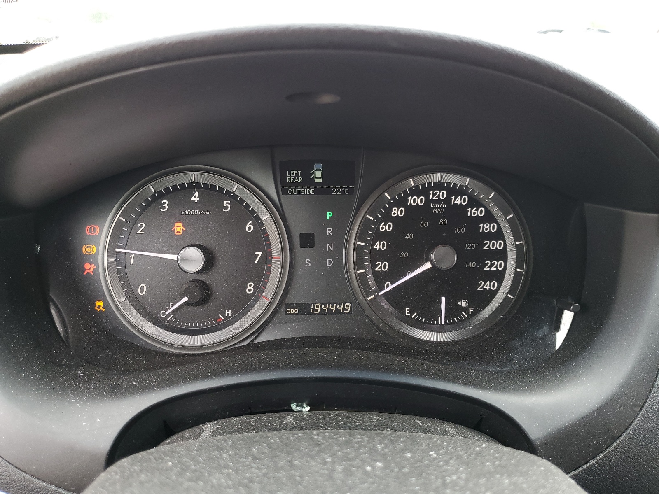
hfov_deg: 67.3
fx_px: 495
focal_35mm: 26
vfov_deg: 53.1
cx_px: 330
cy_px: 247
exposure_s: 1/120
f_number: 1.5
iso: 85
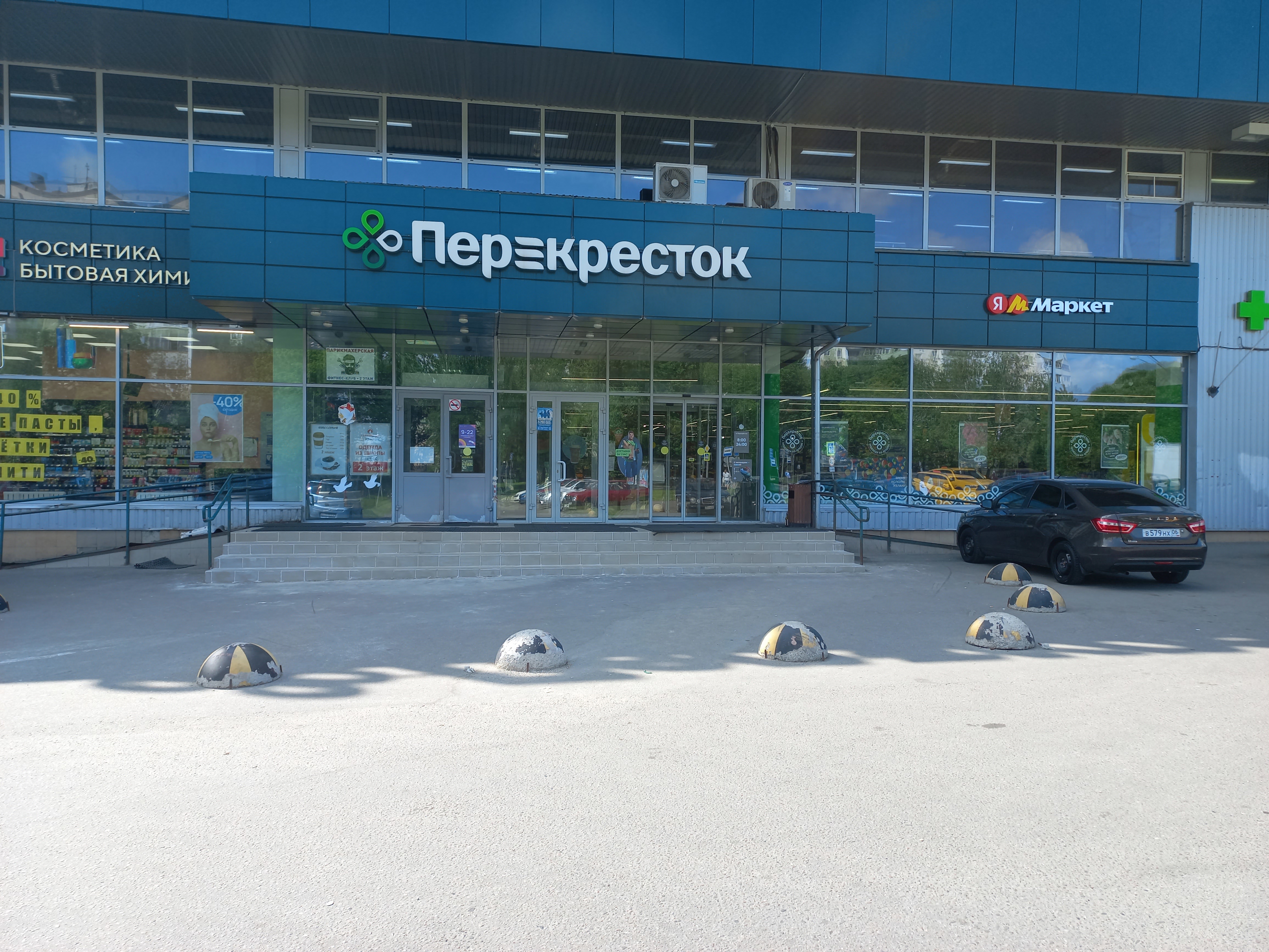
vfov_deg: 54.9
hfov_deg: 69.4
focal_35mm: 25
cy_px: 476
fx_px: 916
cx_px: 634
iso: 25
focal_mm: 4.6
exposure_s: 1/239
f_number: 1.8
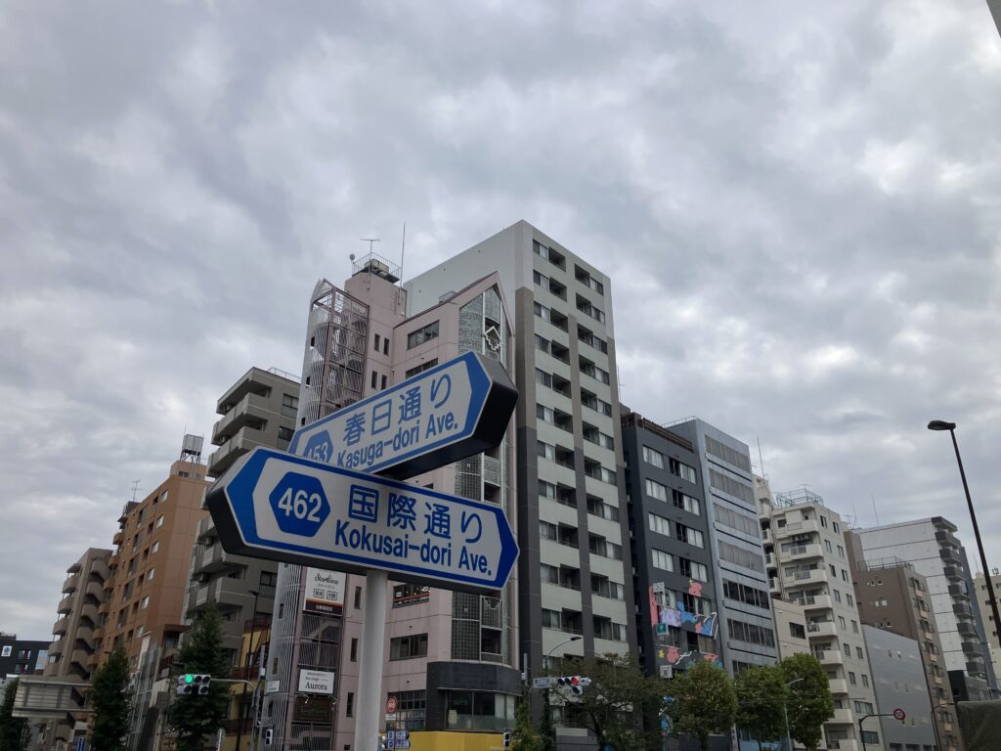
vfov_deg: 49.7
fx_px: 810
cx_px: 500
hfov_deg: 63.4
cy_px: 376
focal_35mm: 28
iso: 32
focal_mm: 3.99
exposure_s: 1/2315
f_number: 1.8
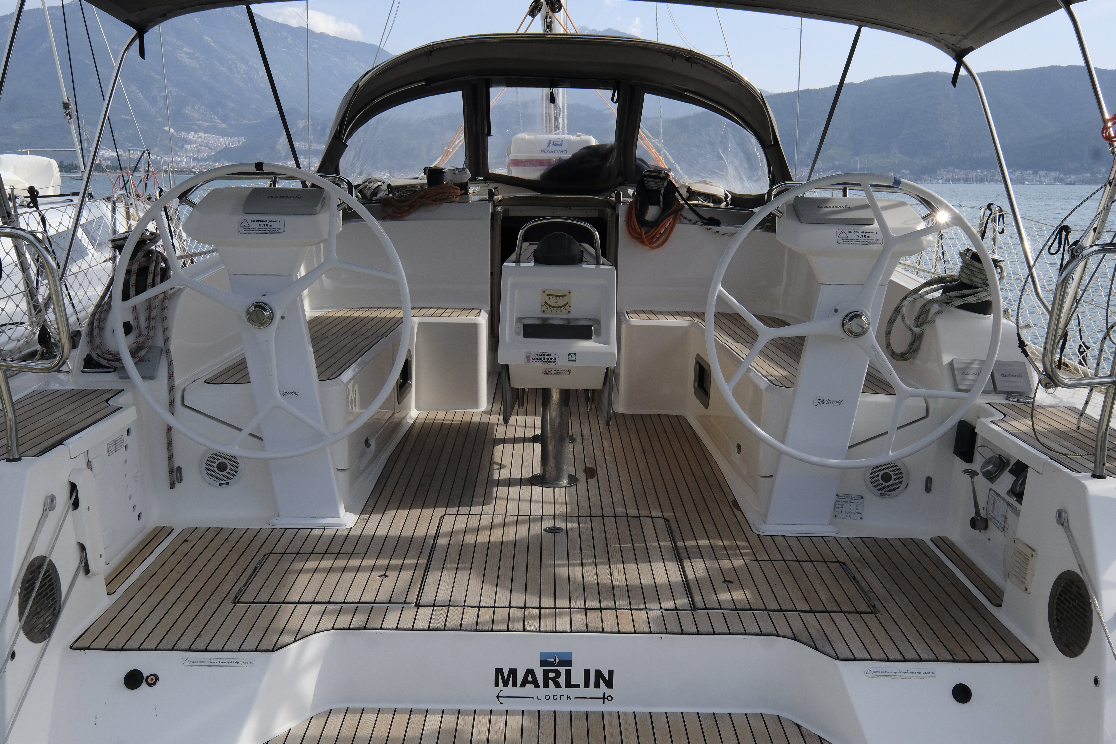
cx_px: 558
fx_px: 1116
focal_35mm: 36
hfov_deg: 53.1
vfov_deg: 36.9
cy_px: 372
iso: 800
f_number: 13
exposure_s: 1/480
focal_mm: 24
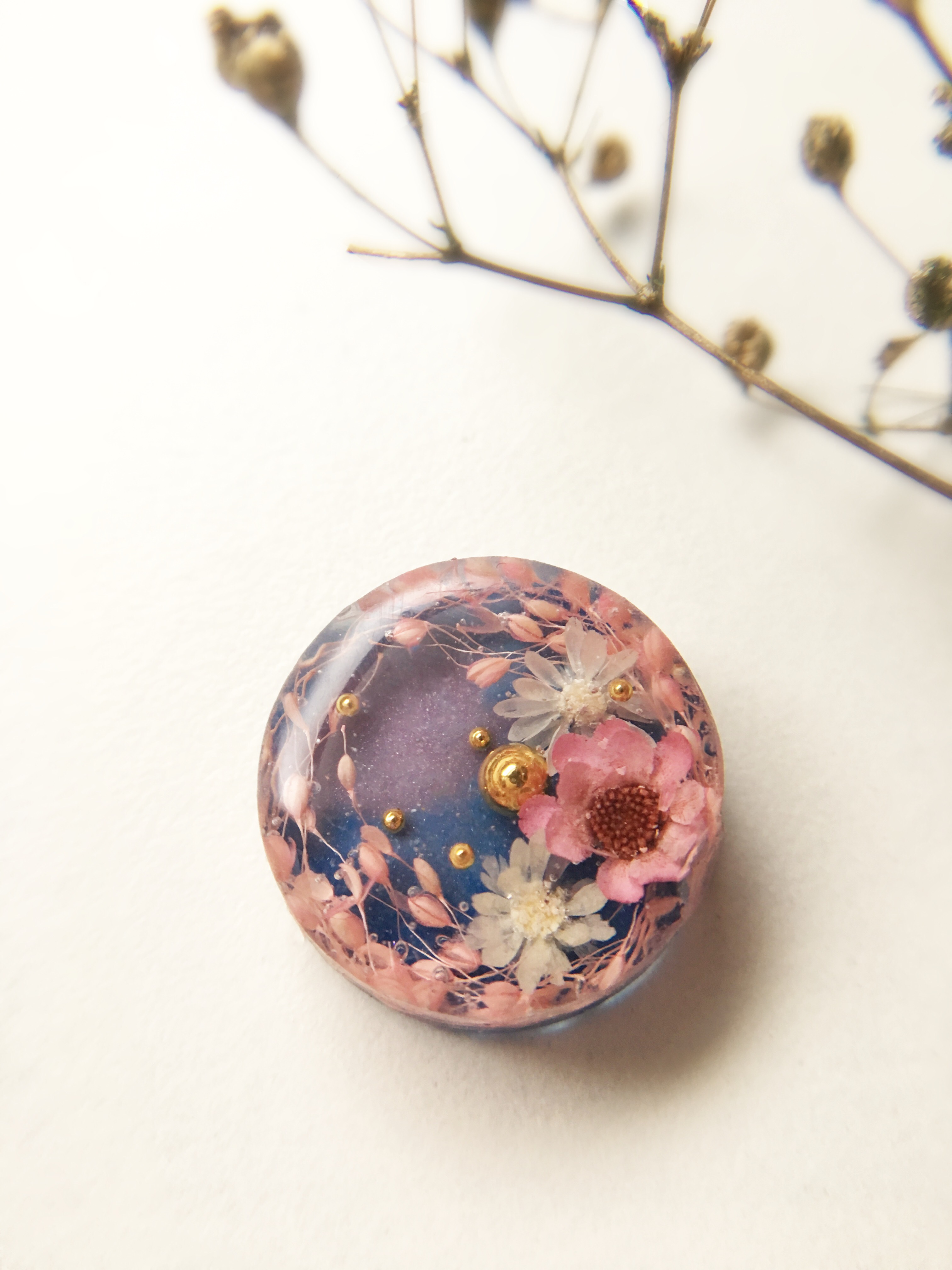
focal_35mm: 29
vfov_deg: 61.7
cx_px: 476
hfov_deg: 48.2
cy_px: 635
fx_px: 1063
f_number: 2.2
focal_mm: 4.15
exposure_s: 1/30
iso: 100
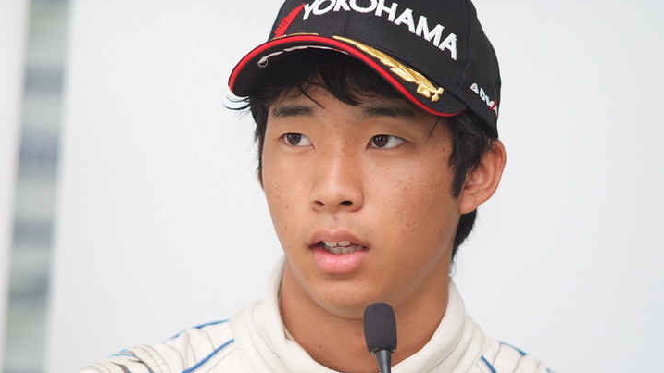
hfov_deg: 7.6
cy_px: 204
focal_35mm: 284
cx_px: 332
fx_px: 4999
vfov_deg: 4.3
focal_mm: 180
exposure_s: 1/250
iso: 400
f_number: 2.8
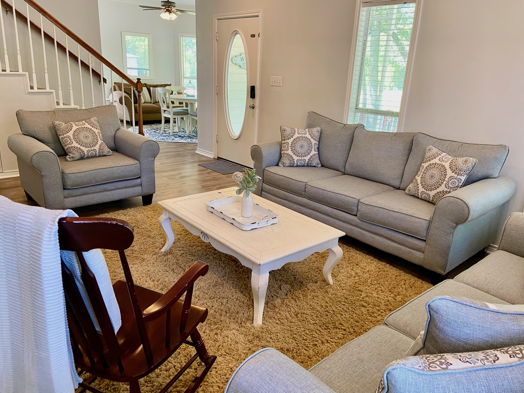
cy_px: 196
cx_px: 262
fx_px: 394
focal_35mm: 26
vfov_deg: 53.1
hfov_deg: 67.3
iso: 80
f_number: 1.8
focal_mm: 4.25
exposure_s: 1/60
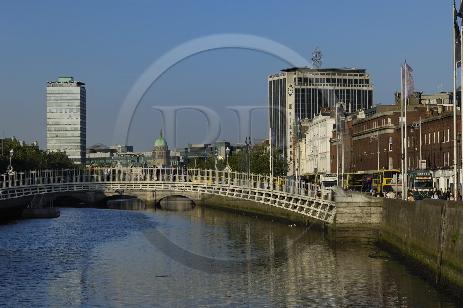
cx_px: 232
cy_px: 154
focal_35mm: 105
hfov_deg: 19.5
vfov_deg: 13.0
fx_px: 1348
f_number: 9
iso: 100
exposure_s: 1/320
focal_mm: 70
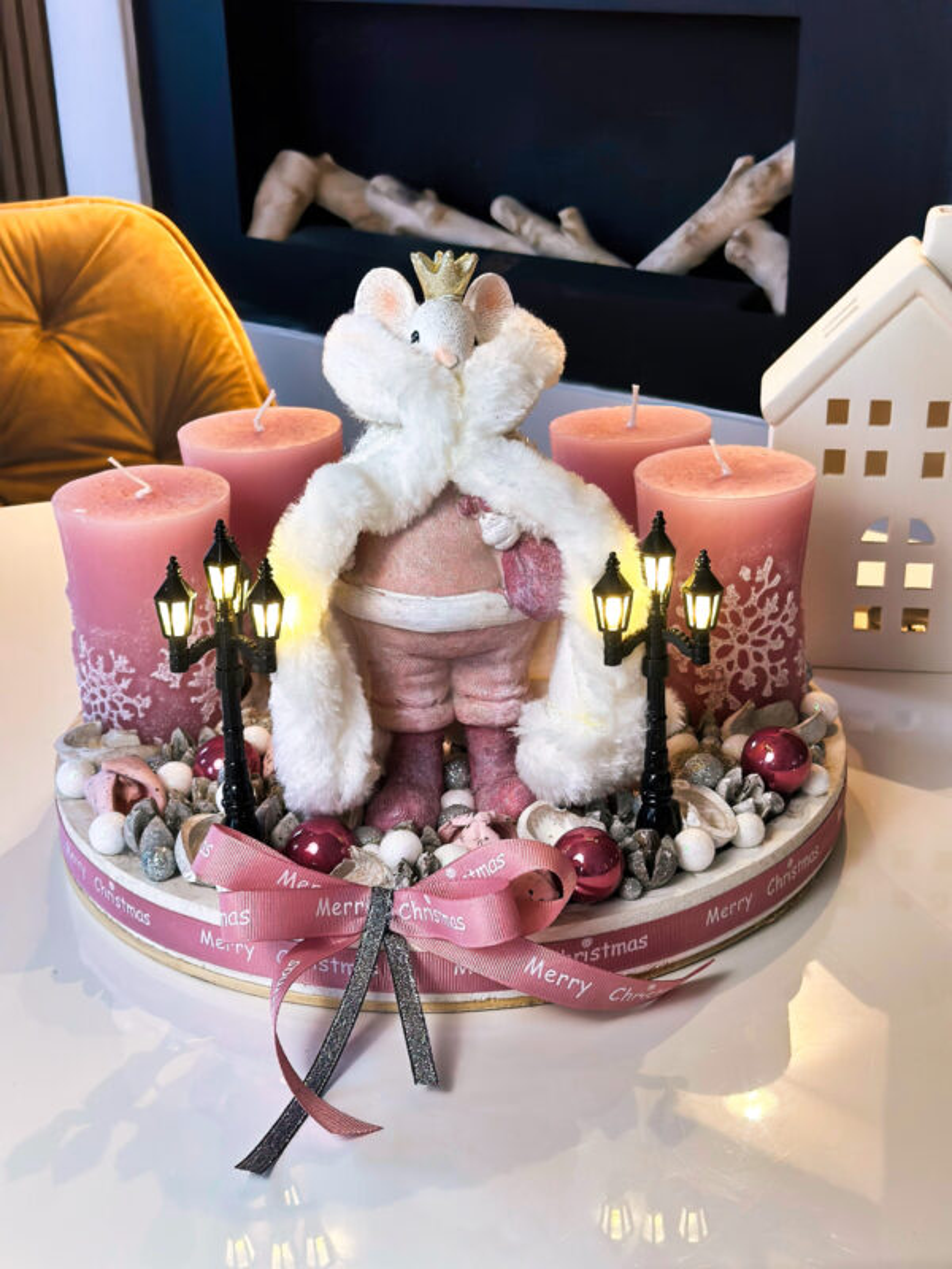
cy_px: 634
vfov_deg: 39.7
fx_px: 1760
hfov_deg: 30.3
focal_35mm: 48
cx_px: 476
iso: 80
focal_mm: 6.86
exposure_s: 1/100
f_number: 1.78
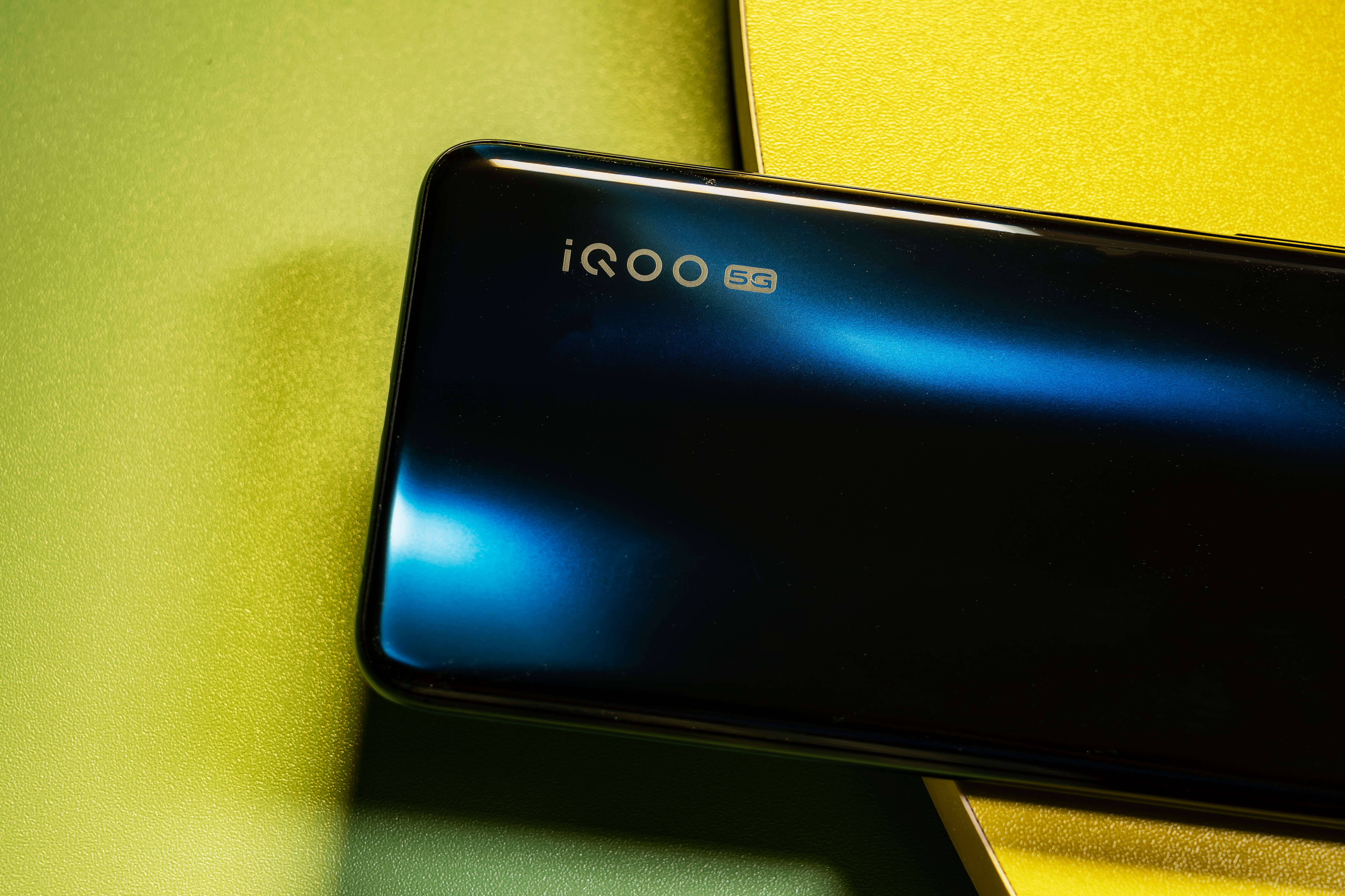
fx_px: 3923
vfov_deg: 13.0
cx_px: 672
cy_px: 448
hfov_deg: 19.5
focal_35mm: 105
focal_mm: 105
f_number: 9
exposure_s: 1/25
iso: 160
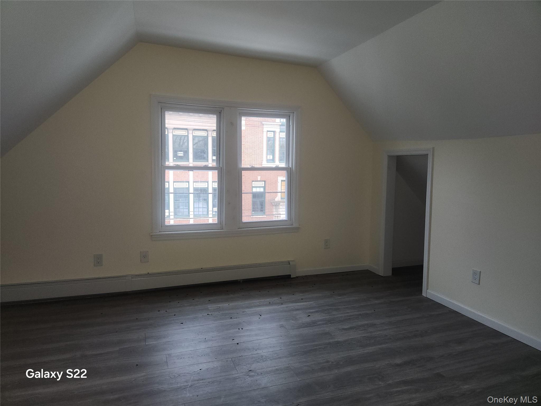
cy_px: 203
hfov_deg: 73.9
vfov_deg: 58.9
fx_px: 359
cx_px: 270
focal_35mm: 23
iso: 100
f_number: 1.8
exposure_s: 1/24
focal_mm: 5.4
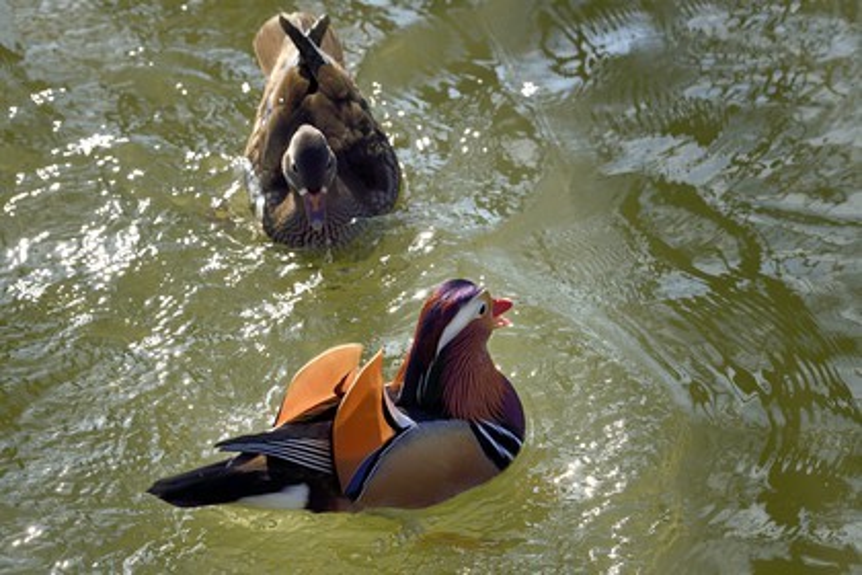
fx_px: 4789
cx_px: 431
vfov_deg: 6.9
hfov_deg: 10.3
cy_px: 288
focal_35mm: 200
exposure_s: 1/320
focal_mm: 200
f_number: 7.1
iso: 200
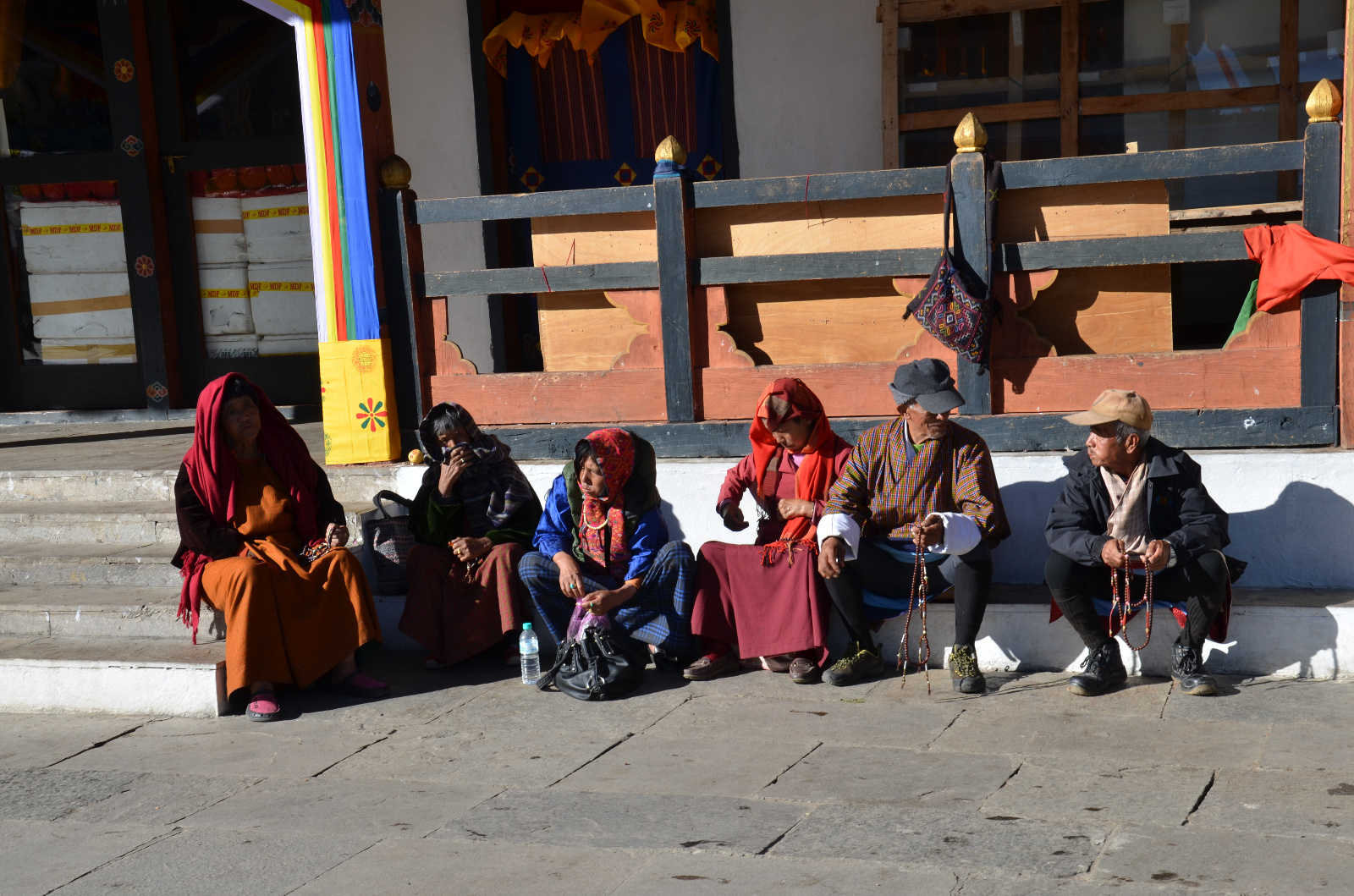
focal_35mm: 57
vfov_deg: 23.7
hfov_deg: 35.1
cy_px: 448
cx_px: 677
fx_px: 2139
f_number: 8
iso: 140
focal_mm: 38
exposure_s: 1/250
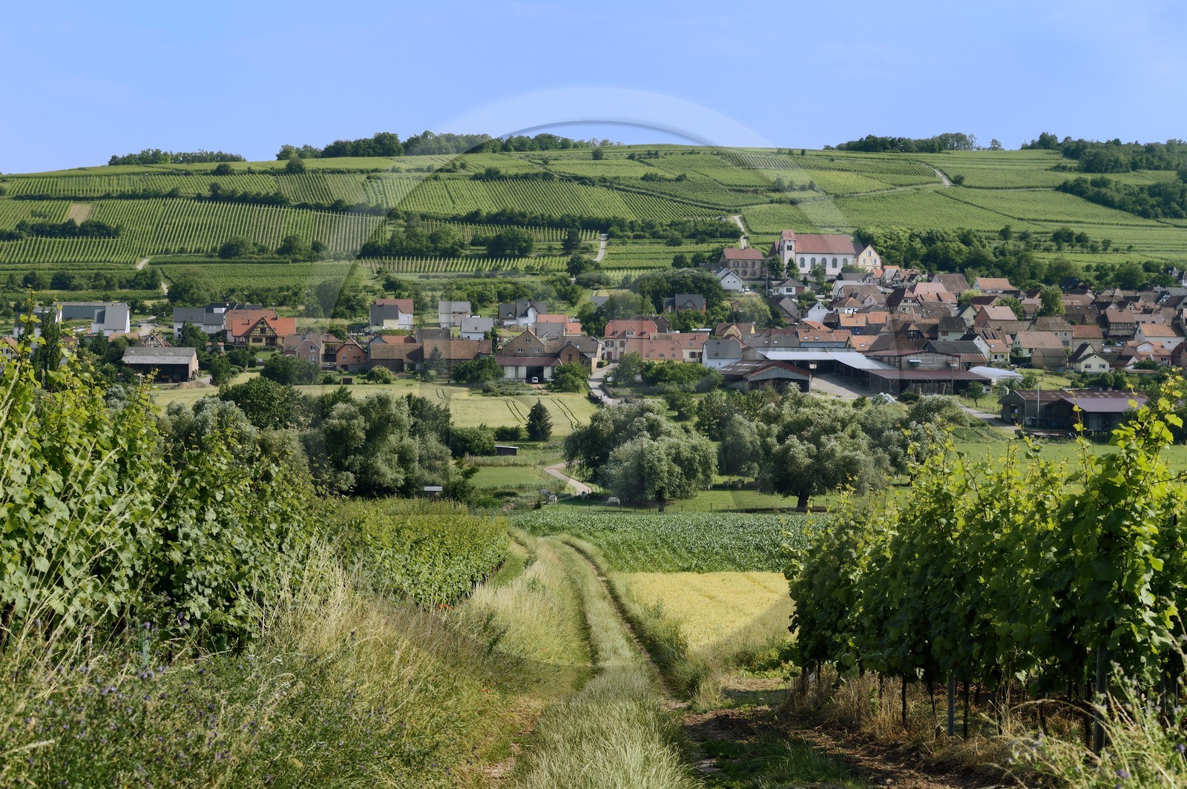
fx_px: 2306
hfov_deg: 28.9
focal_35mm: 70
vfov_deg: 19.4
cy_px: 394
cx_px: 594
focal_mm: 70
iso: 200
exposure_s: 1/250
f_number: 11
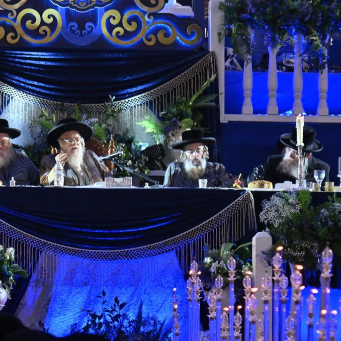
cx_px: 88
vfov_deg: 7.6
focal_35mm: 231
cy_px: 171
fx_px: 2575
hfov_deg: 7.6
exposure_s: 1/320
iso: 800
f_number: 4
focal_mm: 120
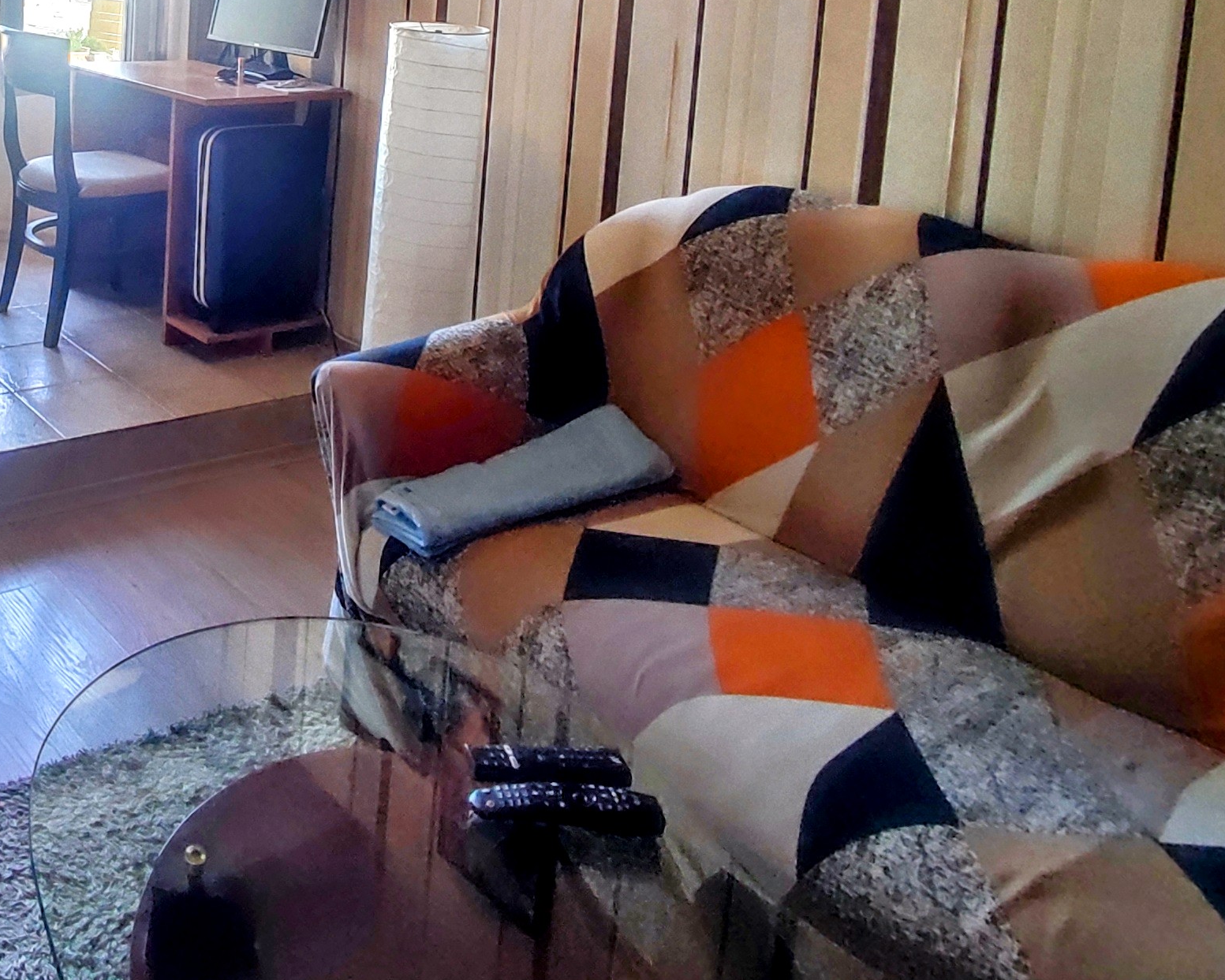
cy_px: 54
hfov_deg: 48.1
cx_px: 103
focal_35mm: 33
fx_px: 1197
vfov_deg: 40.3
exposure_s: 1/100
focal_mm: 1.65
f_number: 2.2
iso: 267
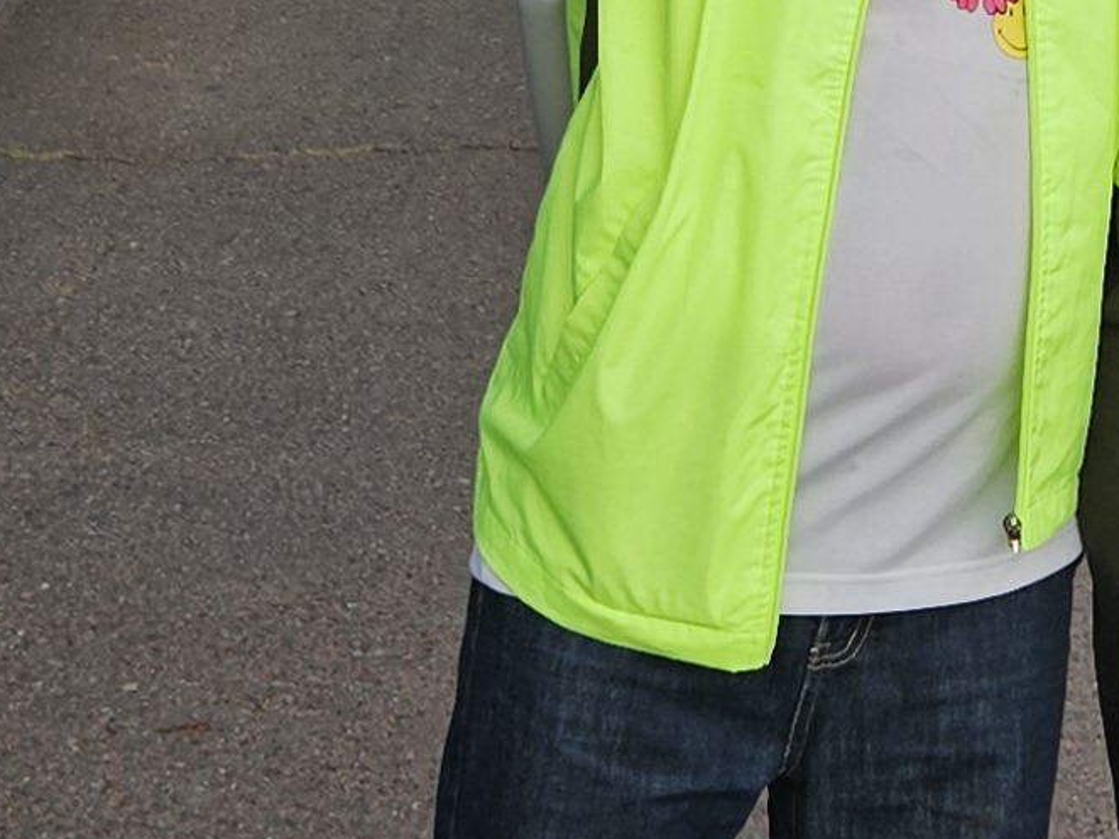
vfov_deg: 10.2
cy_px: -497
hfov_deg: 14.2
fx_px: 4492
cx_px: 764
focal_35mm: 139
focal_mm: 5.4
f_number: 1.8
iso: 25
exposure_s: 1/568
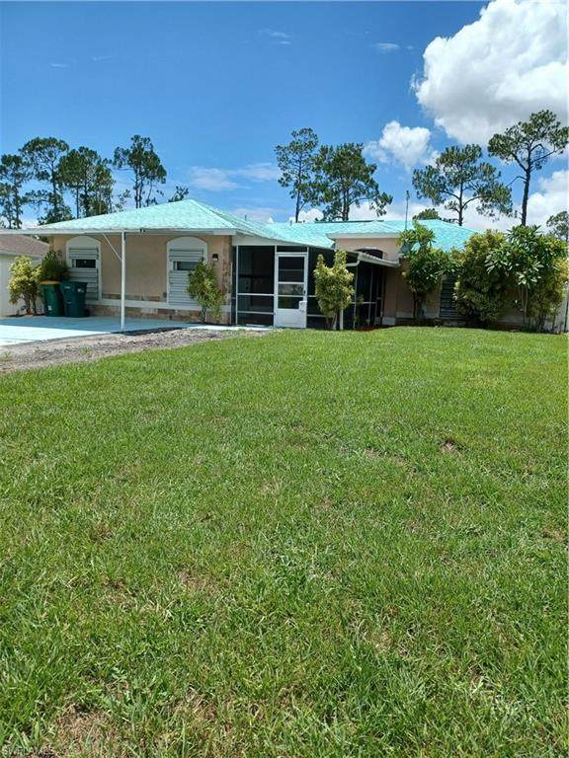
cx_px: 284
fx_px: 548
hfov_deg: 54.9
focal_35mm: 25
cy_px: 379
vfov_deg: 69.4
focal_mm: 4.6
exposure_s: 1/585
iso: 32
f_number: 1.8
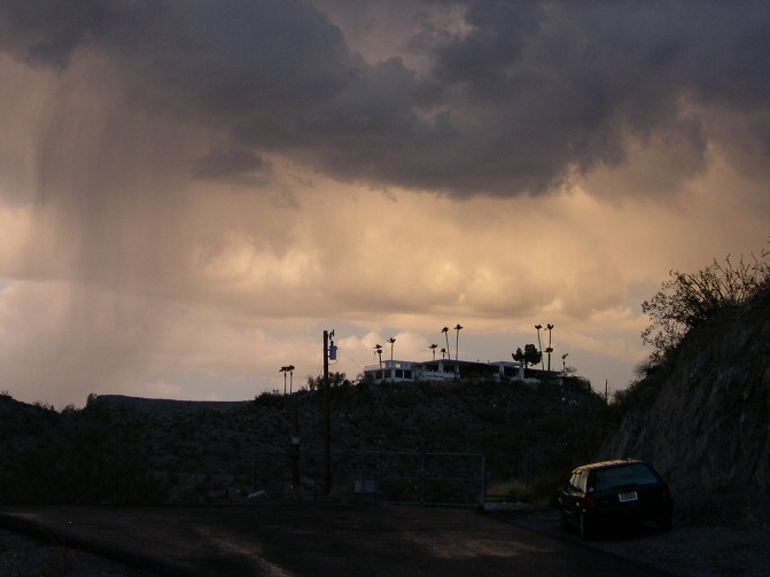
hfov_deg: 33.1
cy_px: 161
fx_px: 1290
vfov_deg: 25.0
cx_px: 297
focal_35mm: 58
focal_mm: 8
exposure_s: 1/75.2
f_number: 2.8
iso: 100
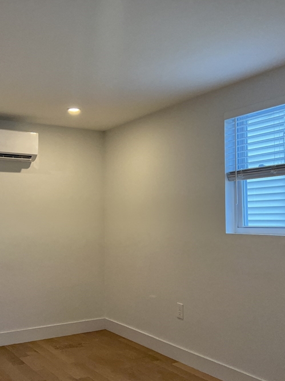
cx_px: 114
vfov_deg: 46.8
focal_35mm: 40
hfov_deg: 35.8
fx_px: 439
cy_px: 199
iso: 64
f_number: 1.5
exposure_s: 1/120
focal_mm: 5.7
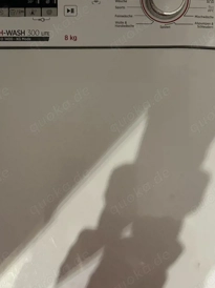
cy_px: 121
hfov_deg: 37.5
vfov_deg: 48.8
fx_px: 315
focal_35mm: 38
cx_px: 82
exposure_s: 1/33
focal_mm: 5.7
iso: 500
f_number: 1.5
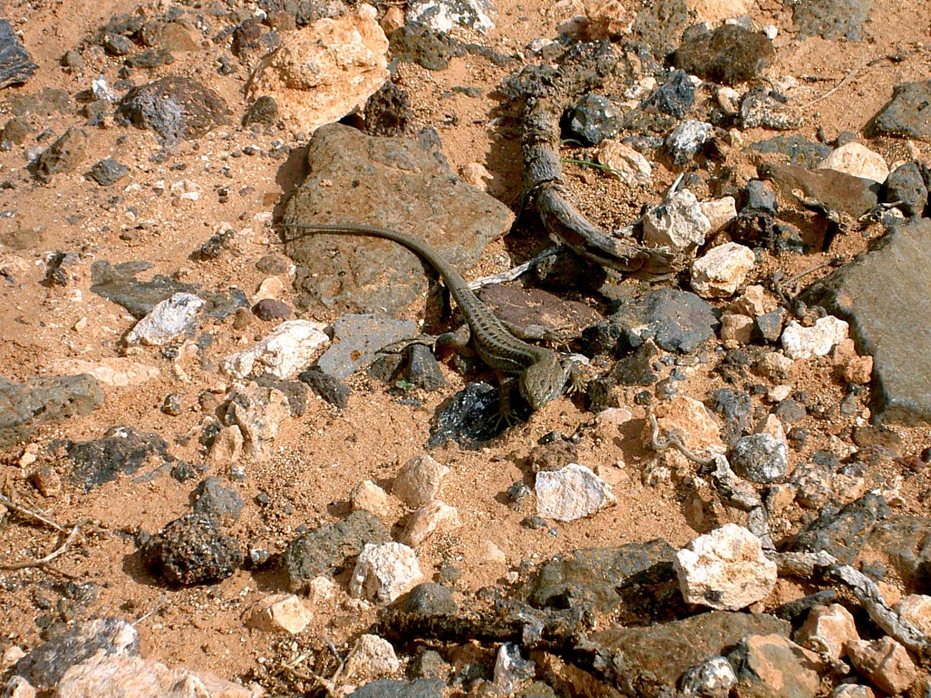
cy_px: 349
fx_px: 2743
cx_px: 466
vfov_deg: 14.5
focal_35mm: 102
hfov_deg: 19.3
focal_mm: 16.8
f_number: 8.3
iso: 50
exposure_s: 1/250
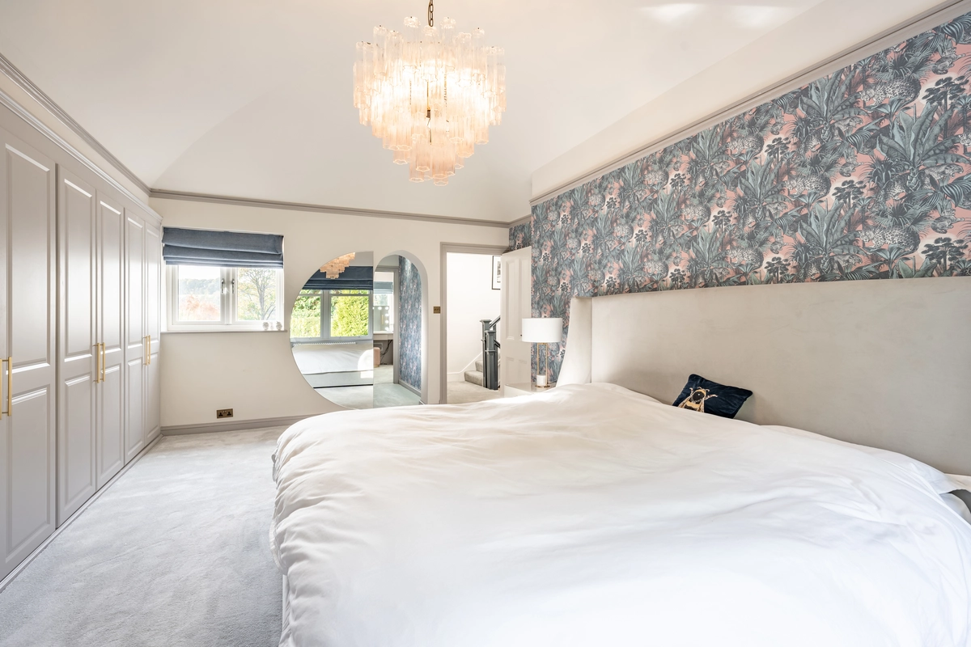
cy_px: 324
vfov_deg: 74.1
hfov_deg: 97.1
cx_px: 486
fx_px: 429
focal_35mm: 16
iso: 100
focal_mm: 15.9
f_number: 9
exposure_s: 1/30
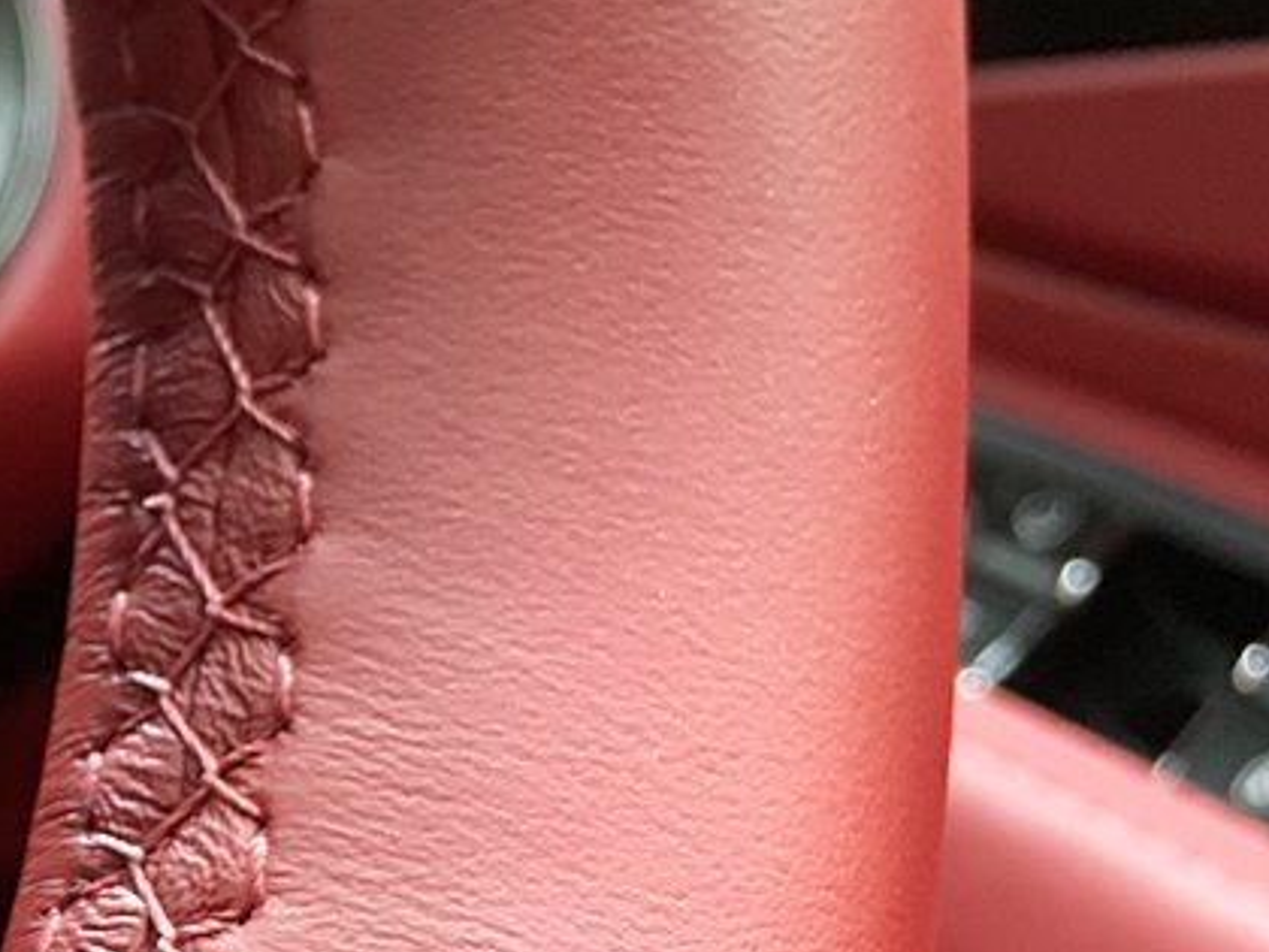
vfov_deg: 21.2
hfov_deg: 26.1
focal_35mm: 69
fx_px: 2529
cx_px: -118
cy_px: 683
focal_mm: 4.15
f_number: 2.2
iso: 200
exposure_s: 1/33
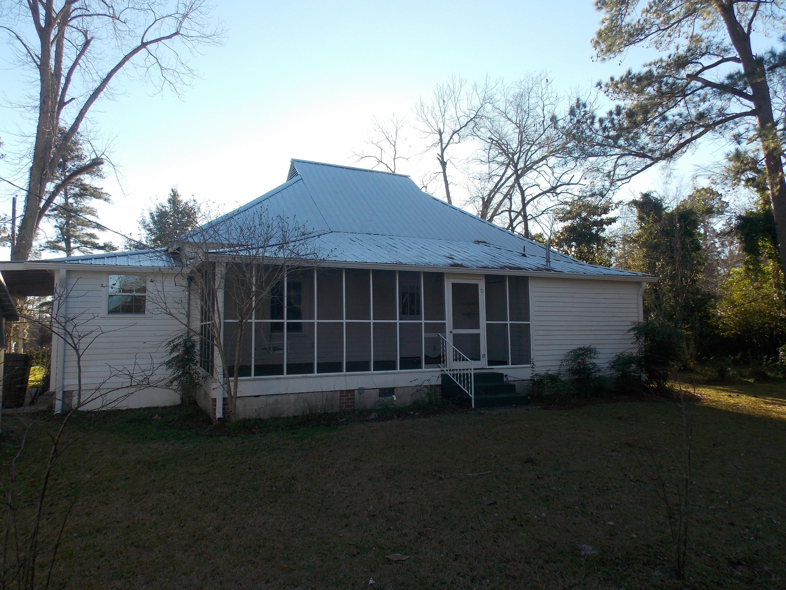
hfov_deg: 71.6
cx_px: 393
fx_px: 545
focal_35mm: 24
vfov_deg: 56.8
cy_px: 295
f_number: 3.1
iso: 80
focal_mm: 4.3
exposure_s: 1/320
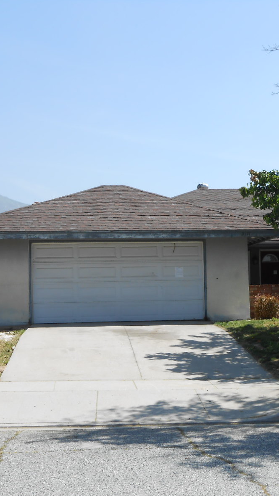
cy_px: 250
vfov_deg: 32.4
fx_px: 855
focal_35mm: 65
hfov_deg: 18.4
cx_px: 205
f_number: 4.5
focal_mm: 7.8
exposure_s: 1/500
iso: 80
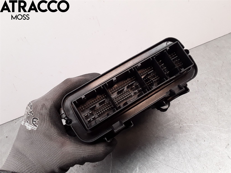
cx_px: 116
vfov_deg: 49.7
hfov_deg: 63.4
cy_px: 86
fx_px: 187
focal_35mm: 28
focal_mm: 2.91
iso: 100
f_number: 1.9
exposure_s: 1/100
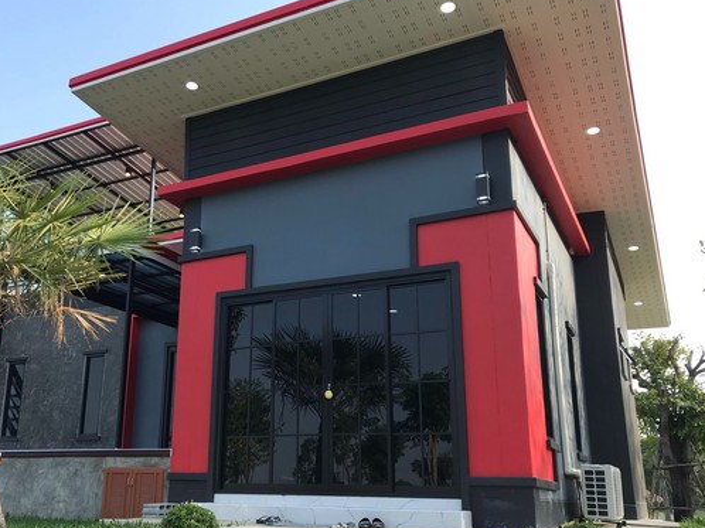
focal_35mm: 36
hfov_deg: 50.8
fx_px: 733
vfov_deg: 39.6
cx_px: 260
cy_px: 296
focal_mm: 3.99
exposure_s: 1/725
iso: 20
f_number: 1.8
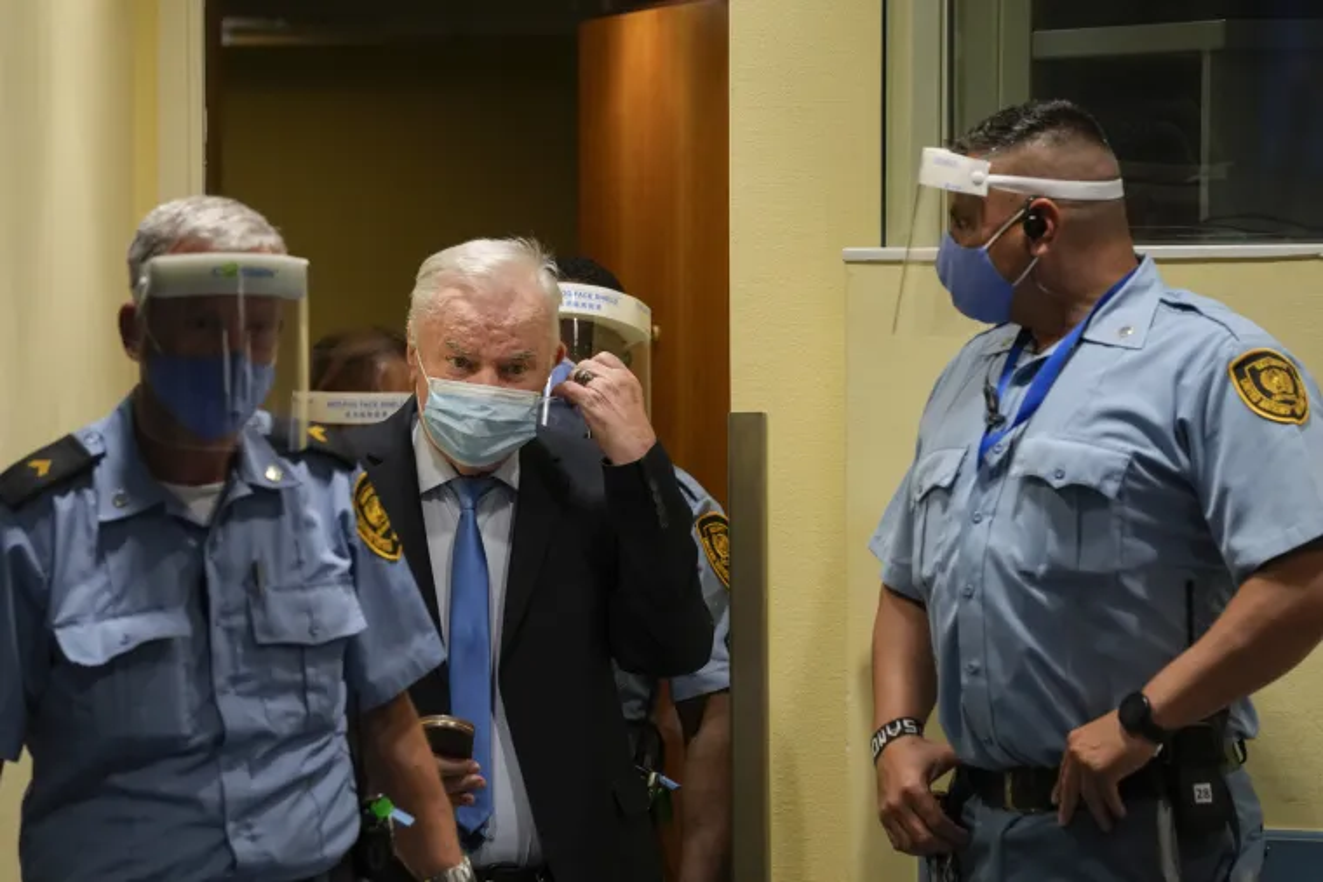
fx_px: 7351
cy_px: 441
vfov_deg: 6.9
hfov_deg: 10.3
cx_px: 662
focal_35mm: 200
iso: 1600
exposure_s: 1/400
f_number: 4
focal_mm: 200
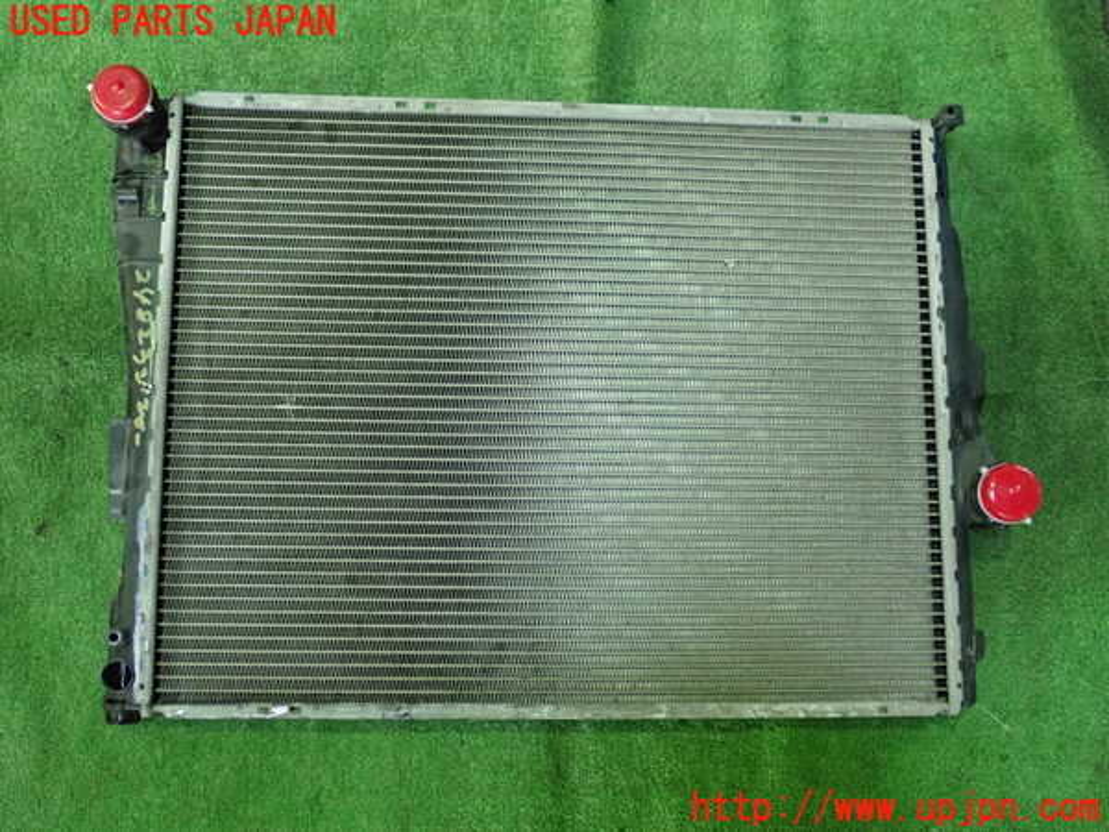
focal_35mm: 38
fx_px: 1217
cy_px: 416
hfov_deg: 49.0
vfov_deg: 37.7
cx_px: 554
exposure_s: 1/80
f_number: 2.7
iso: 800
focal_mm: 6.86
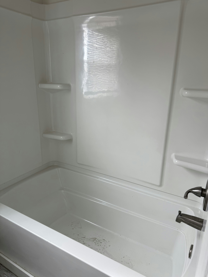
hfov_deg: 56.8
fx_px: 192
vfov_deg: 71.6
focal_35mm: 24
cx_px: 104
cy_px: 138
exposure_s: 1/133
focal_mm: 6.76
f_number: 1.78
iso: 50
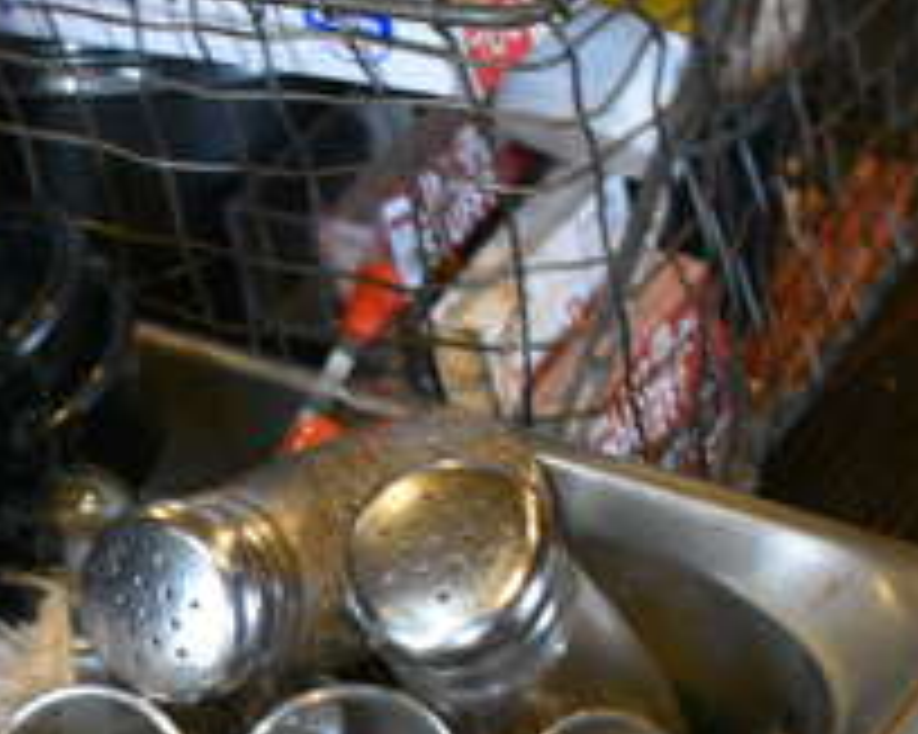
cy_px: 698
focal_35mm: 76
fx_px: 2064
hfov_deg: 23.0
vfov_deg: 19.7
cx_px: -180
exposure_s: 1/125
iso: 4500
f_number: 3.5
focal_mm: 18
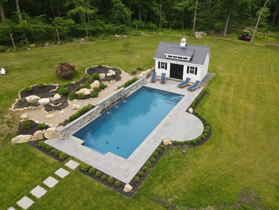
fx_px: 193
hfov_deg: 71.6
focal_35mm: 24
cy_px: 105
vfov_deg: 56.8
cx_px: 140
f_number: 2.8
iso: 100
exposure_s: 1/320
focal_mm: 4.5
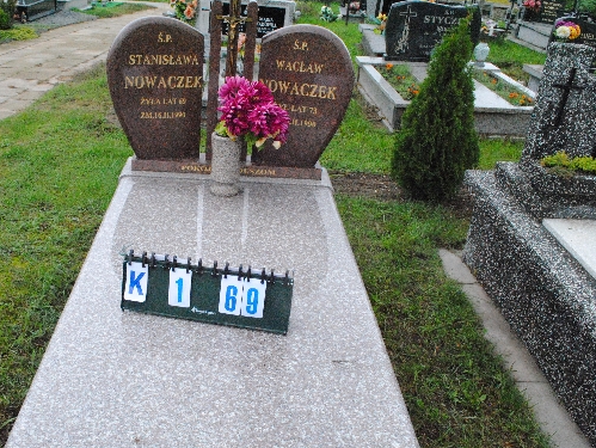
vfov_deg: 38.6
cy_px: 253
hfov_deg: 49.6
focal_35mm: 37
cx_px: 223
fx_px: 638
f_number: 11
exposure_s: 1/500
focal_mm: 20
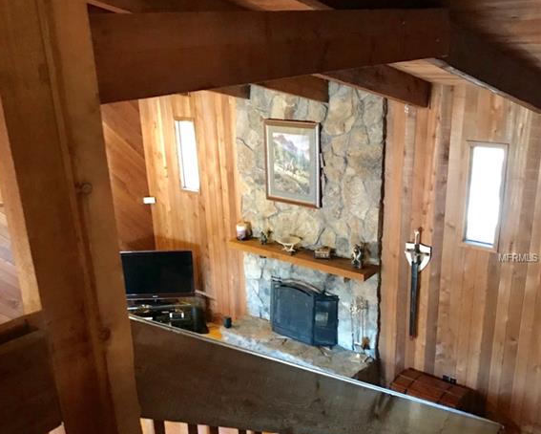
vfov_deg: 40.0
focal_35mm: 37
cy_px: 258
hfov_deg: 49.1
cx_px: 267
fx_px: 593
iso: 100
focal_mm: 3.99
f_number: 1.8
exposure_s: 1/5
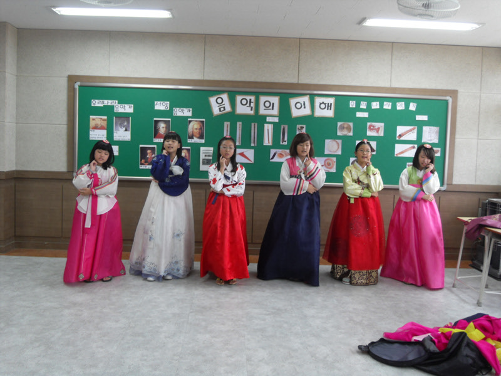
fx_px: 507
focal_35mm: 35
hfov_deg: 52.6
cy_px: 188
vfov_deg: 40.7
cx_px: 250
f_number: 3.2
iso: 160
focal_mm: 7.5
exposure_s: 1/45
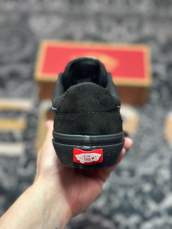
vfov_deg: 39.7
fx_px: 318
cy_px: 114
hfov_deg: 30.3
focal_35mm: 48
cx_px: 86
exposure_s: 1/112
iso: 64
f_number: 1.78
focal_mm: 6.86
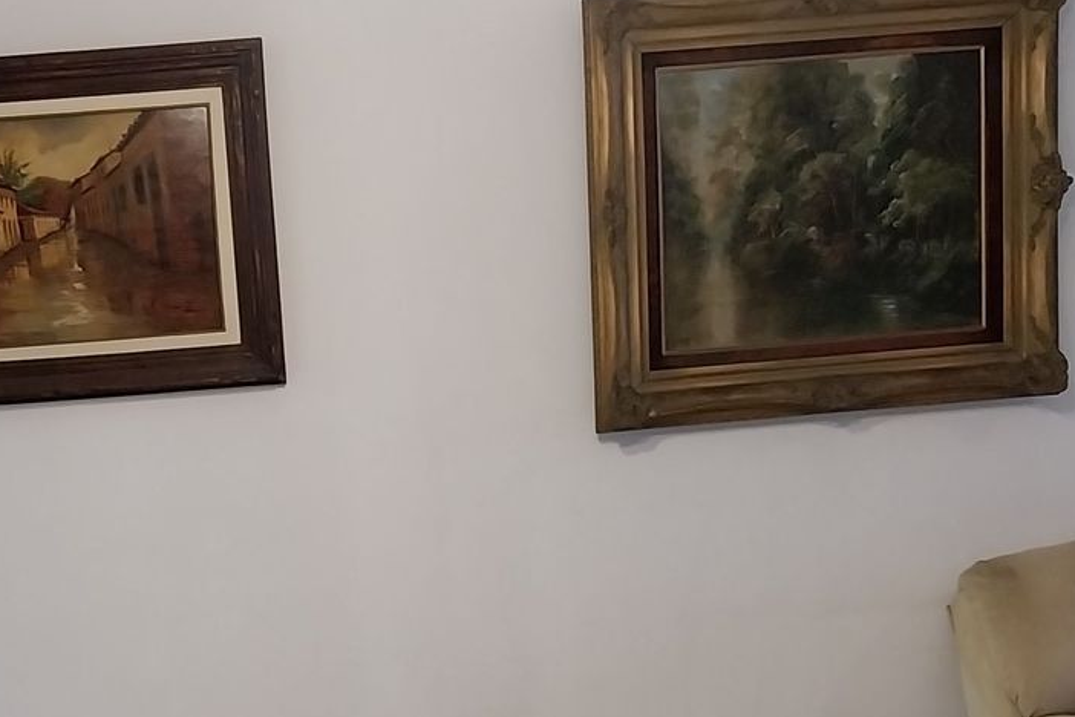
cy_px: 752
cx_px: 201
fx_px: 2210
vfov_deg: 17.9
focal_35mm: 74
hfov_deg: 26.8
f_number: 1.8
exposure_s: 1/50
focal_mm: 4
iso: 250
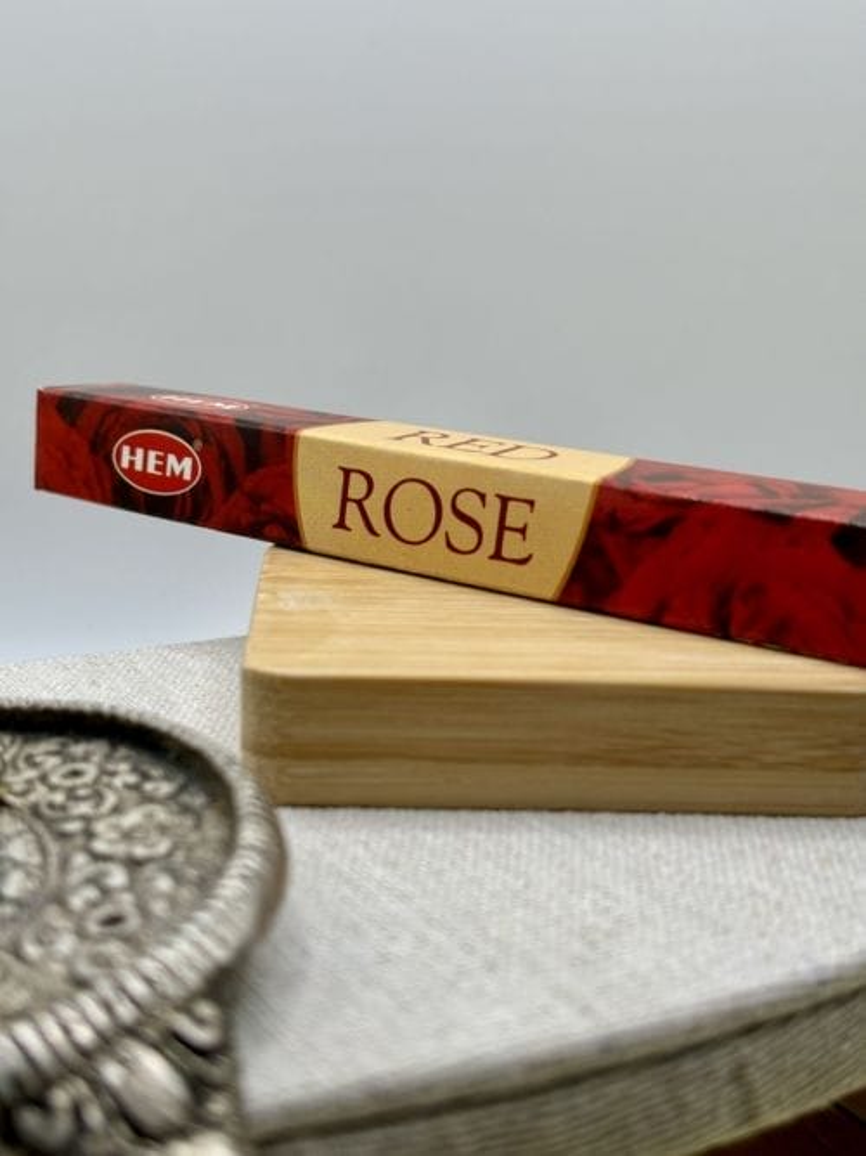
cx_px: 433
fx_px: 1735
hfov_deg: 28.0
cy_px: 578
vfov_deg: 36.8
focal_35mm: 52
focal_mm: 5.96
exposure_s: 1/326
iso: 32
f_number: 1.6
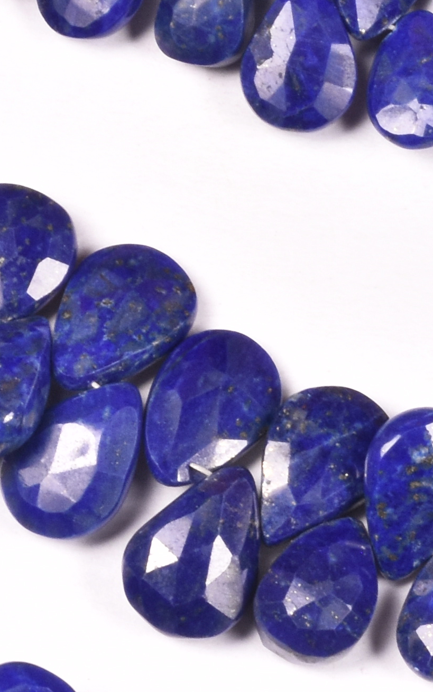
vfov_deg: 4.3
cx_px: 628
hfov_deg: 2.7
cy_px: 311
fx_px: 9250
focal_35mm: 490
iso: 320
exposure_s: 1/125
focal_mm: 70
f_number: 22
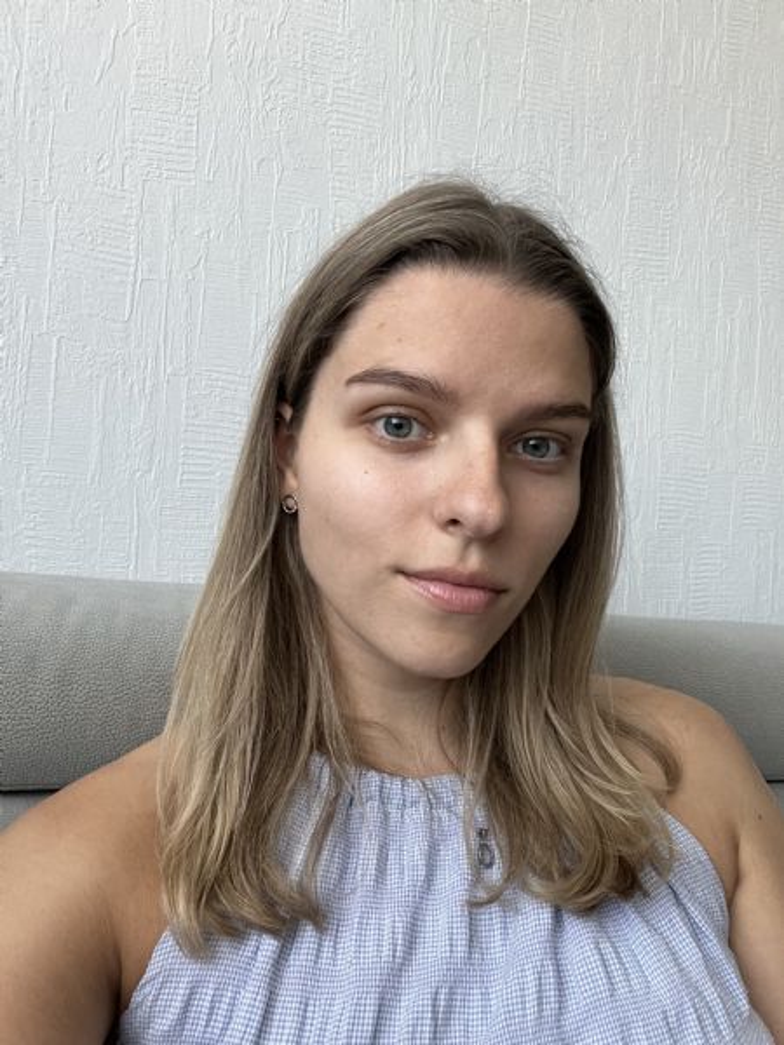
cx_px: 392
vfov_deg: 60.0
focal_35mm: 30
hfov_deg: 46.8
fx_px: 906
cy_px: 522
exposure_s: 1/60
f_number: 2.2
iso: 200
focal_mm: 2.71
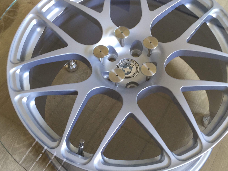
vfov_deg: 30.2
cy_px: 77
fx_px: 316
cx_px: 126
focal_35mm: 48
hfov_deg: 39.6
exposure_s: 1/50
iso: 40
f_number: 2.2
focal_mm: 4.15
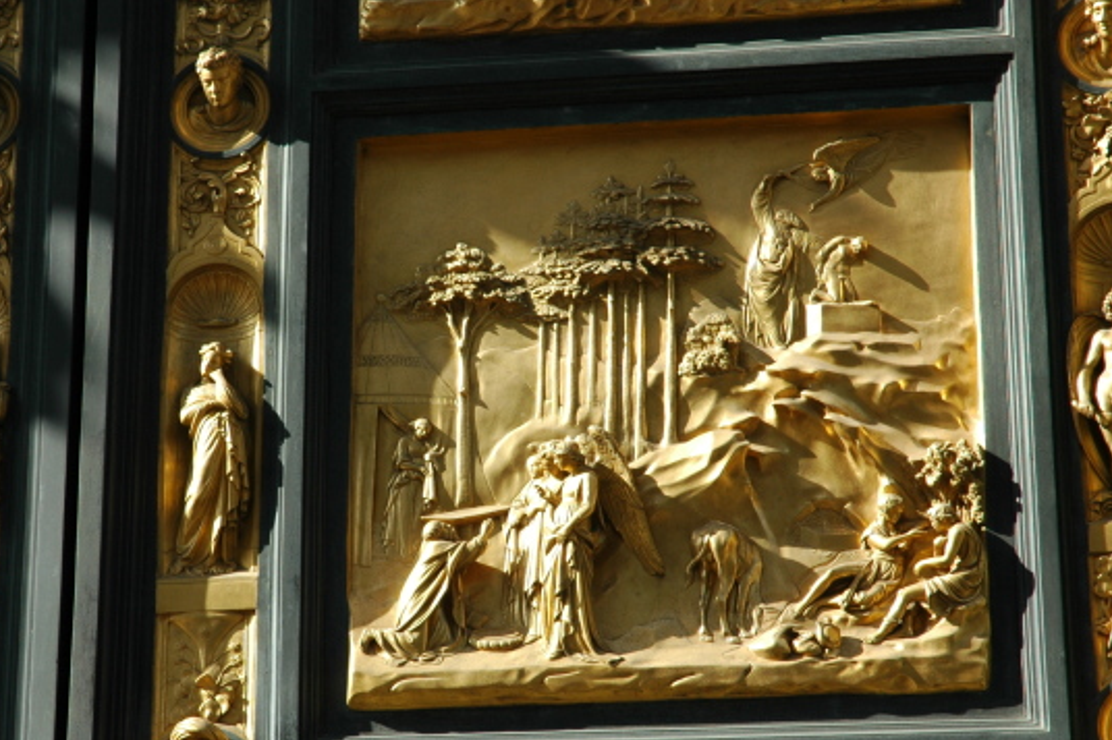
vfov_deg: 9.7
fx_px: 4354
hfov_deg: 14.5
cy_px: 412
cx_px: 400
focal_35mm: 141
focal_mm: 70
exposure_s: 1/125
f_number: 9
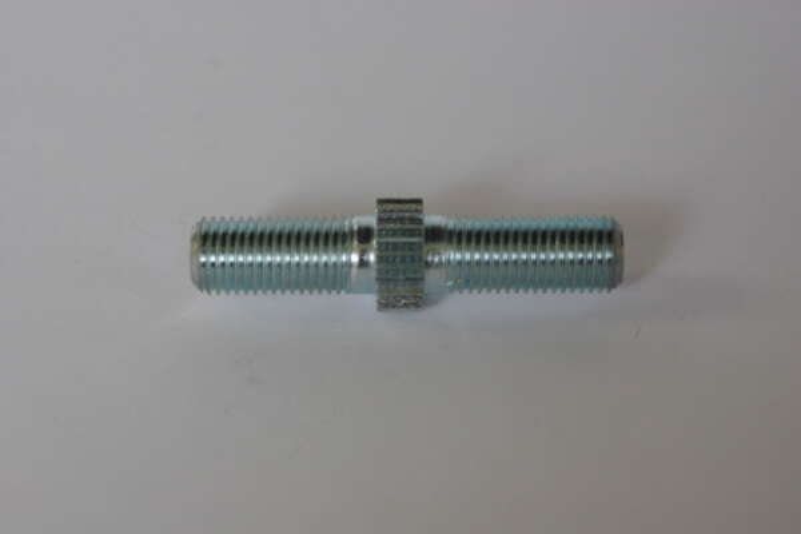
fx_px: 2670
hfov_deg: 17.1
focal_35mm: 120
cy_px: 267
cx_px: 400
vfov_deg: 11.4
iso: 800
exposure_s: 1/30
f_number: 8
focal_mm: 80
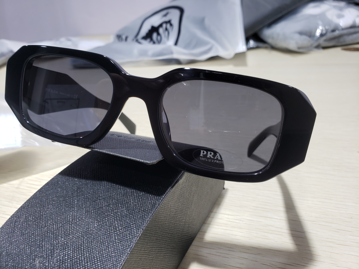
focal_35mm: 26
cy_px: 134
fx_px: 270
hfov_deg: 67.3
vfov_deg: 53.1
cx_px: 180
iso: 100
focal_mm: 4.3
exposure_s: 1/50
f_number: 2.4
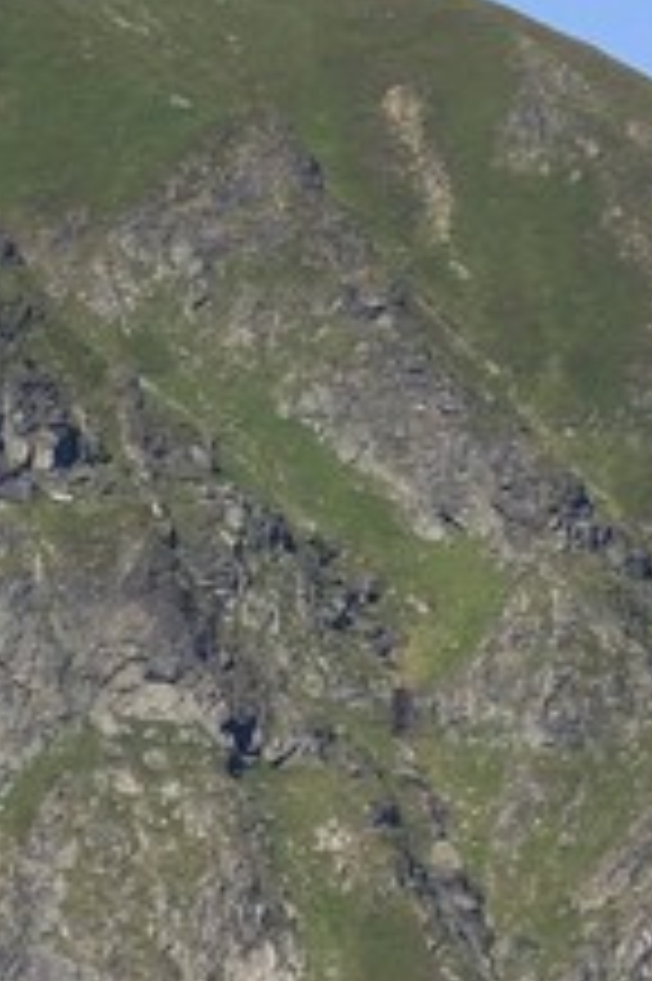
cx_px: -1641
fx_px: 20923
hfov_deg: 1.8
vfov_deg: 2.7
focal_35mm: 769
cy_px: 558
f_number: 9
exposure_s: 1/250
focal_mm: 70
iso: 100
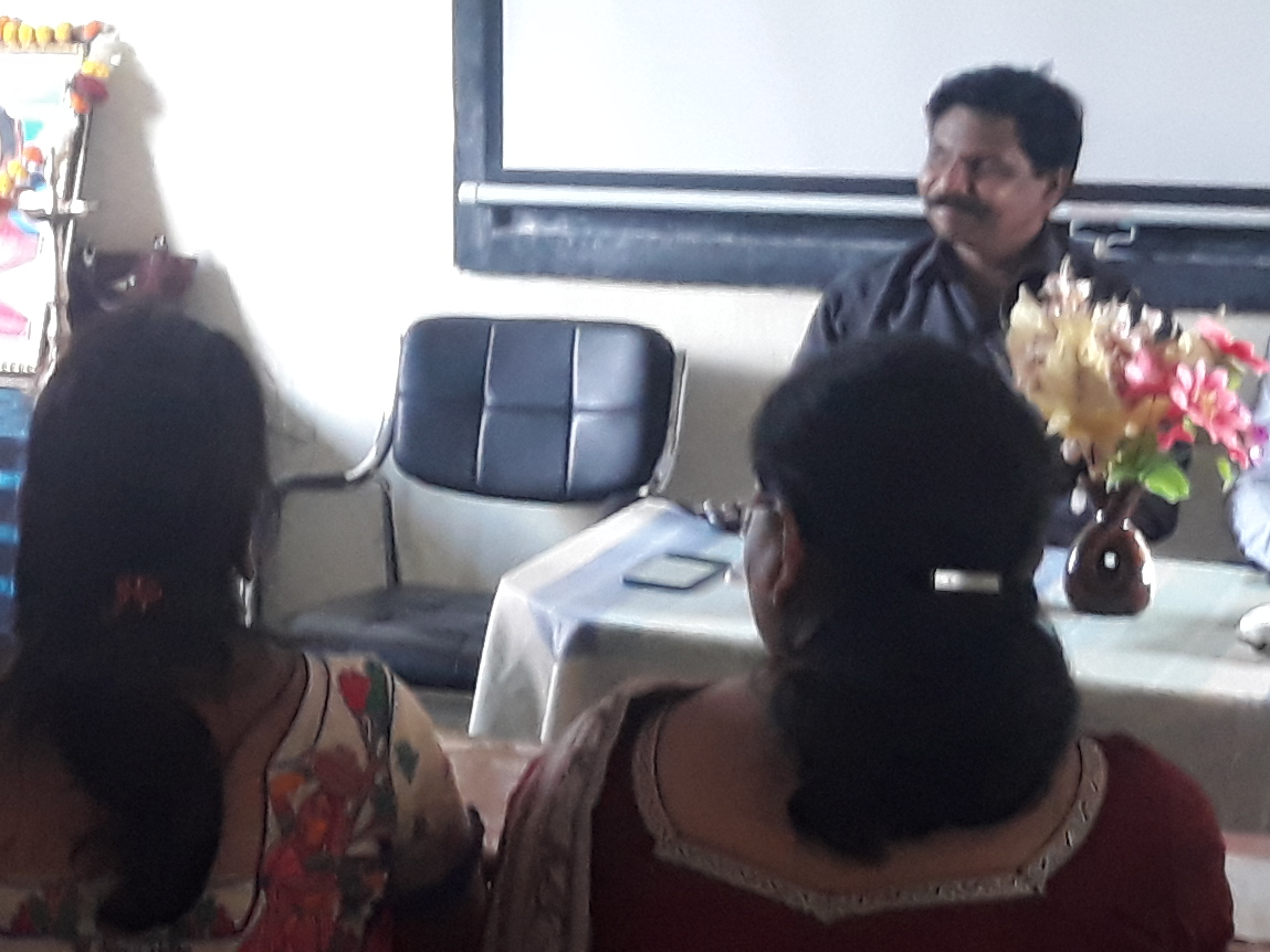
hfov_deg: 19.6
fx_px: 3559
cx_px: -35
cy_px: -4
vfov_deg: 15.0
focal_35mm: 97
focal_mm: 3.71
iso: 200
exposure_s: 1/33
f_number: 1.7
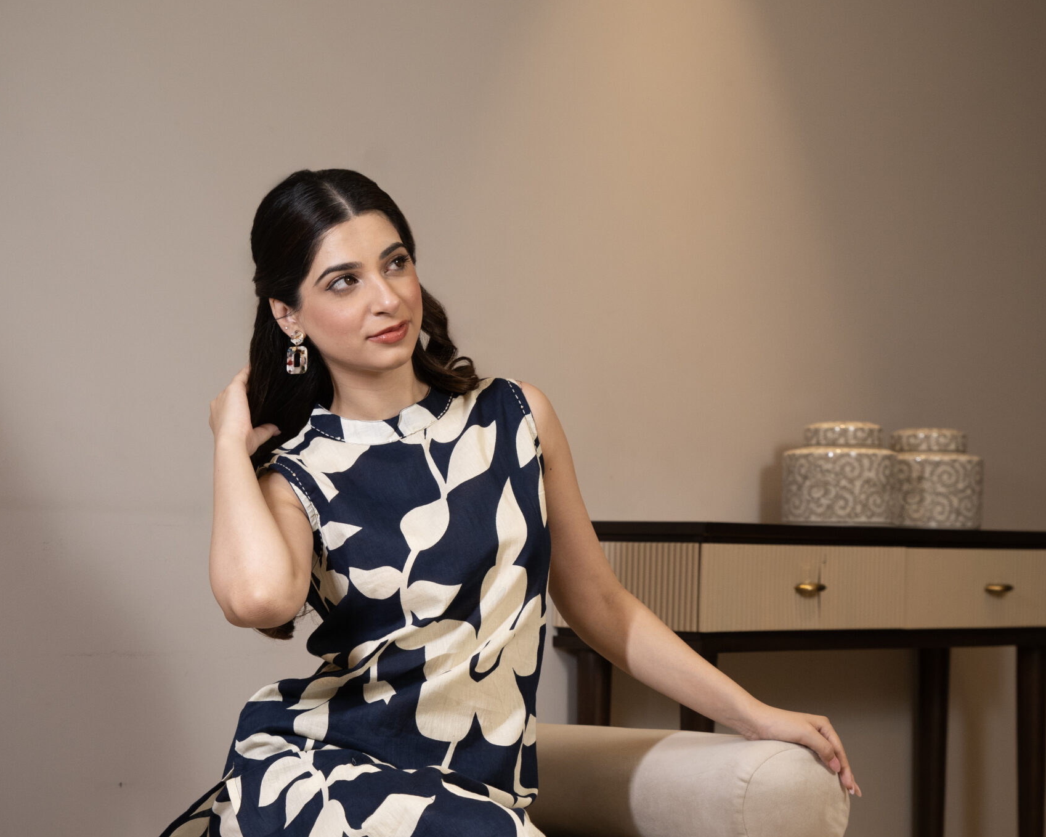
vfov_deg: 16.5
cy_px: 728
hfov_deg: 20.8
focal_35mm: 92
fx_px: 2848
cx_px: 522
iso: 200
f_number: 4.5
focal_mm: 65
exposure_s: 1/100
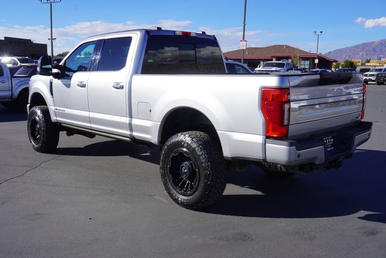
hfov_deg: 53.1
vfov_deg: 36.9
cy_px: 129
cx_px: 193
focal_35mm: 36
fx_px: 386
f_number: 11
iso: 100
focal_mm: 24
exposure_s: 1/160
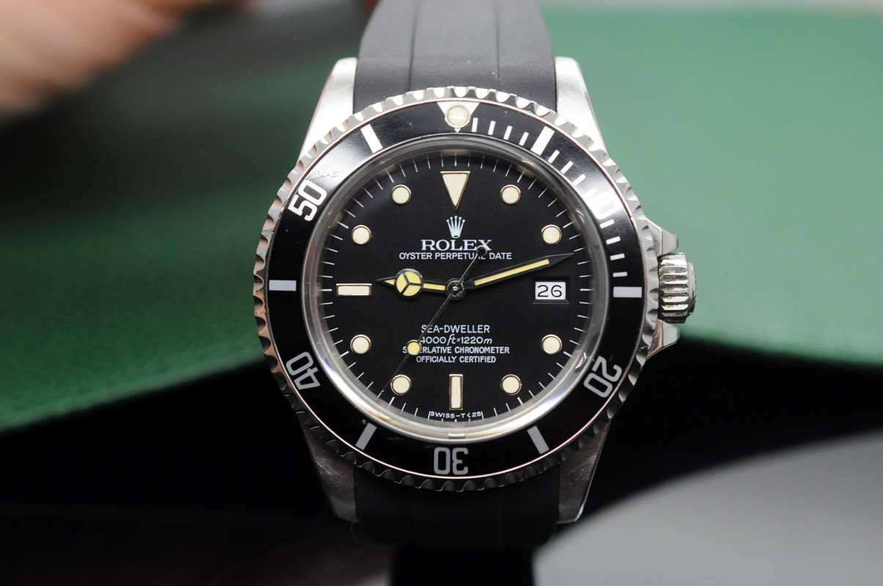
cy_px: 293
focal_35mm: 60
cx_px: 442
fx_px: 1470
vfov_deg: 22.6
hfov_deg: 33.4
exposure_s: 1/200
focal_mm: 40
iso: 1000
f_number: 5.6
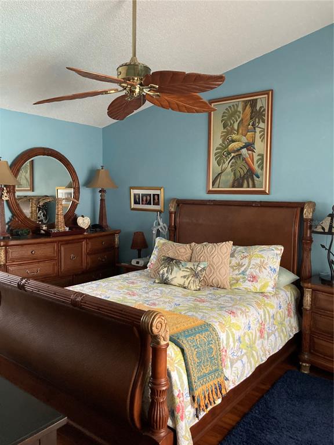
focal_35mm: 28
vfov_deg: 63.4
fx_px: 360
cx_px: 167
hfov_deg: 49.7
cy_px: 222
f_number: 1.8
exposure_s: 1/30
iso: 500
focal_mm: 3.99
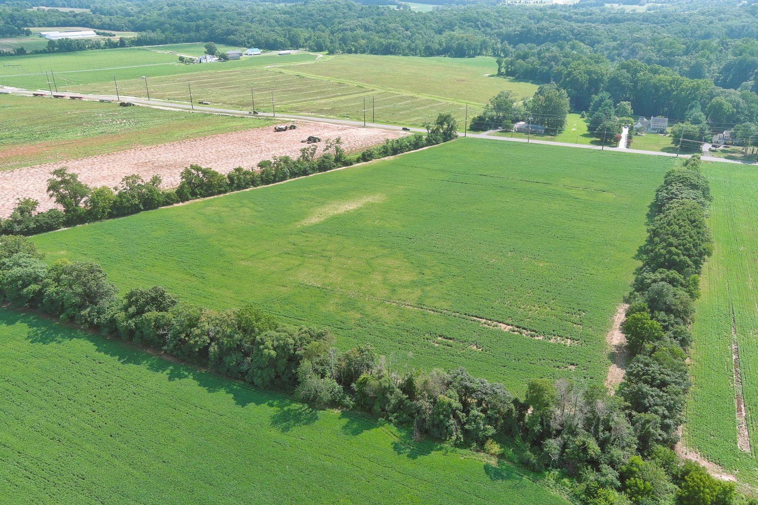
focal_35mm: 29
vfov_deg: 45.0
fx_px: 611
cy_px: 252
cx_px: 379
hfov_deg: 63.7
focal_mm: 10.57
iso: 100
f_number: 2.8
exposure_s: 1/500
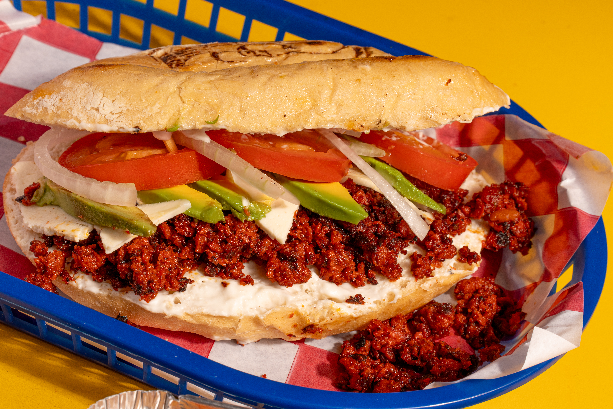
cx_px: 306
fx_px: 1788
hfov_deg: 19.5
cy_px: 204
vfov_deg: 13.0
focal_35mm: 105
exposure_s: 1/125
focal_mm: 70
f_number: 13
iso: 100
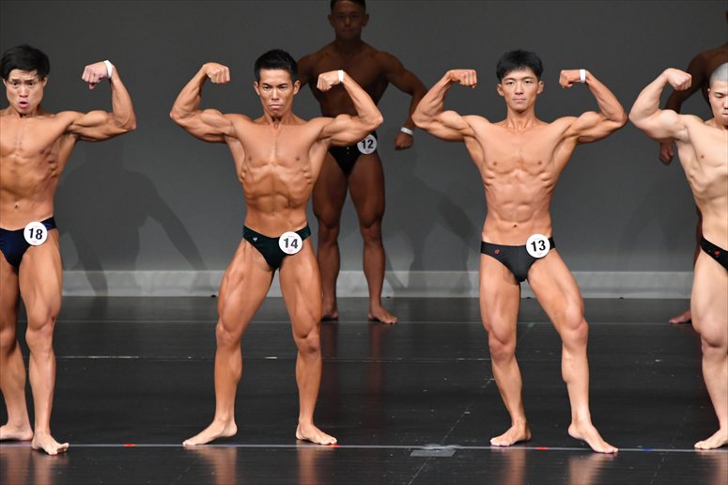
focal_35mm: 315
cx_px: 364
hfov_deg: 6.5
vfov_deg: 4.4
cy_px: 242
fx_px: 6367
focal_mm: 210
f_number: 5.6
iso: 4000
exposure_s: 1/400
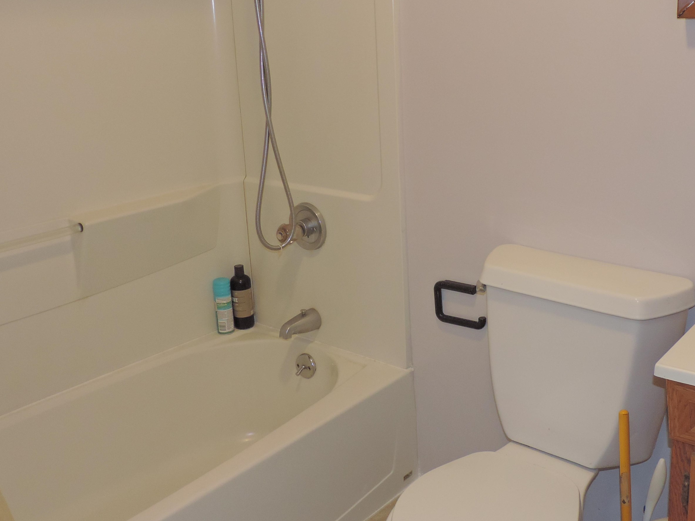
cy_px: 216
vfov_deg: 36.7
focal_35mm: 39
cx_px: 442
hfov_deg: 47.4
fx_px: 783
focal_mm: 5.3
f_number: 3.1
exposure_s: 1/40
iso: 360
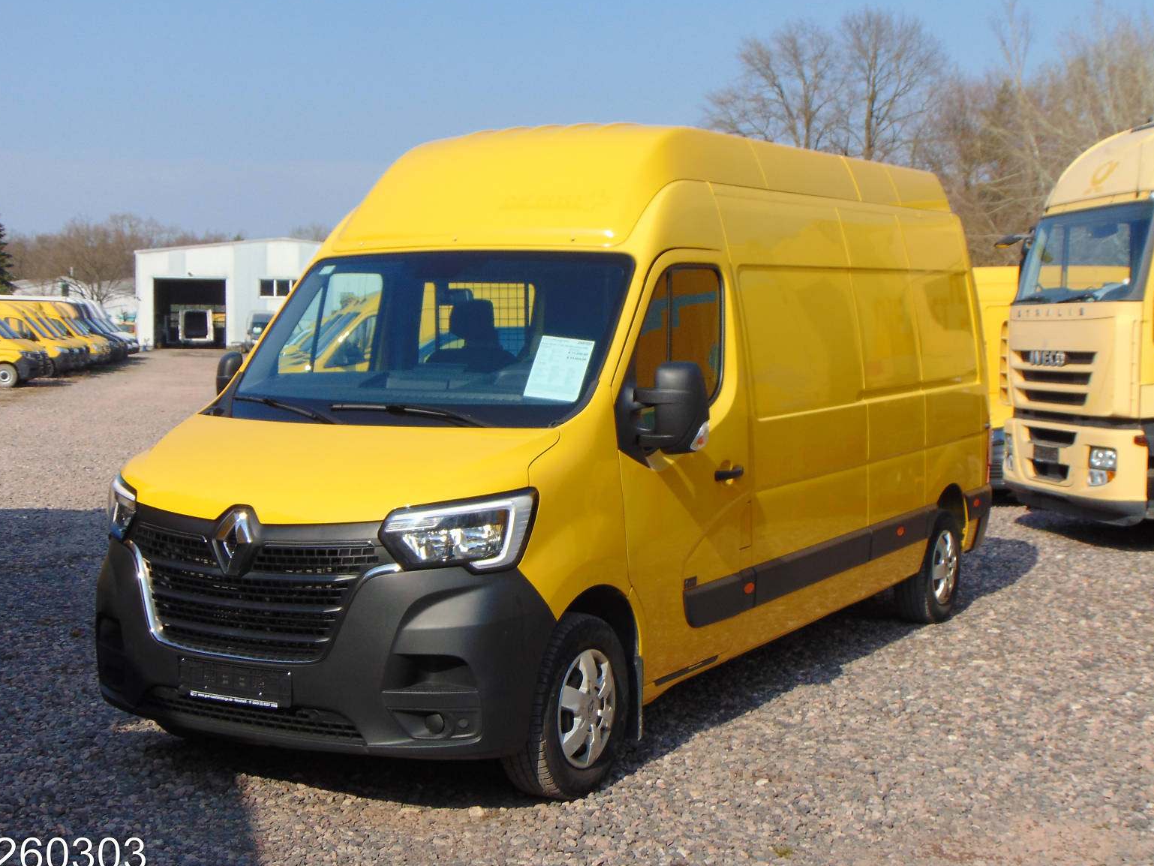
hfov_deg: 36.8
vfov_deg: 28.0
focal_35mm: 52
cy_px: 441
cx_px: 565
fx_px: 1734
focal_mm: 9
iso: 80
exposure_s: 1/800
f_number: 3.5
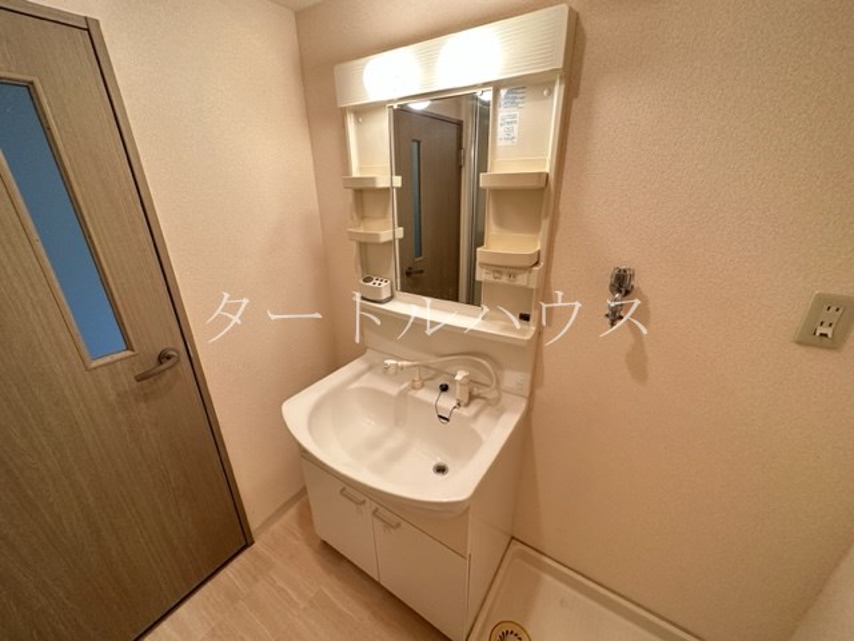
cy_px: 320
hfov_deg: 102.1
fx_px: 345
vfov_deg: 85.7
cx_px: 427
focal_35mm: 14
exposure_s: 1/120
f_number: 2.2
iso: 320
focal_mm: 2.22
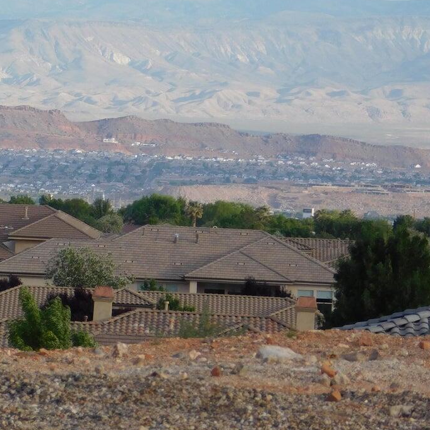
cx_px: 45
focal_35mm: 411
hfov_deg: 4.3
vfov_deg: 4.3
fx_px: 5776
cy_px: 133
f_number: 5.6
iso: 125
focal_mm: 41.3
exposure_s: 1/250
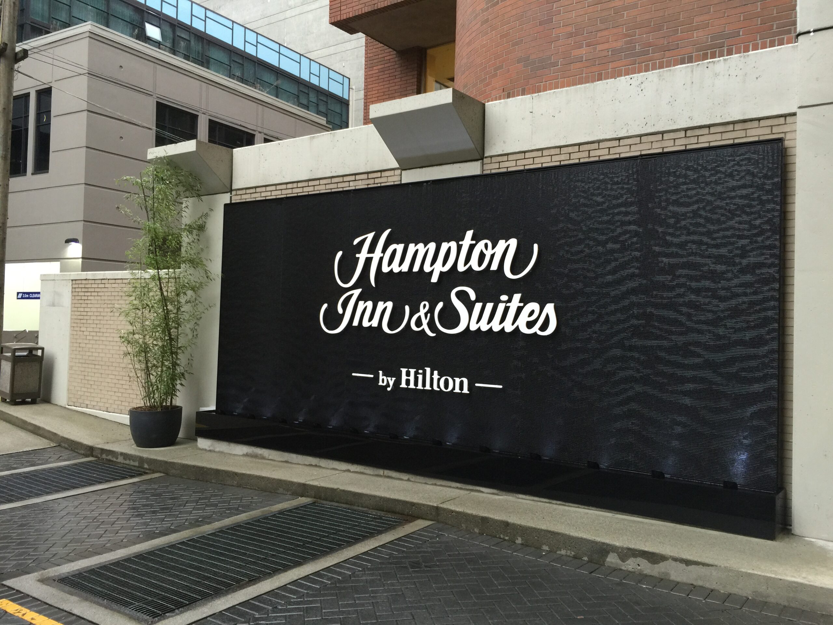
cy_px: 312
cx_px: 416
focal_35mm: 29
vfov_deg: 48.2
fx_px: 698
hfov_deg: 61.7
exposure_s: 1/15
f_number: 2.2
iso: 50
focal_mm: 4.15
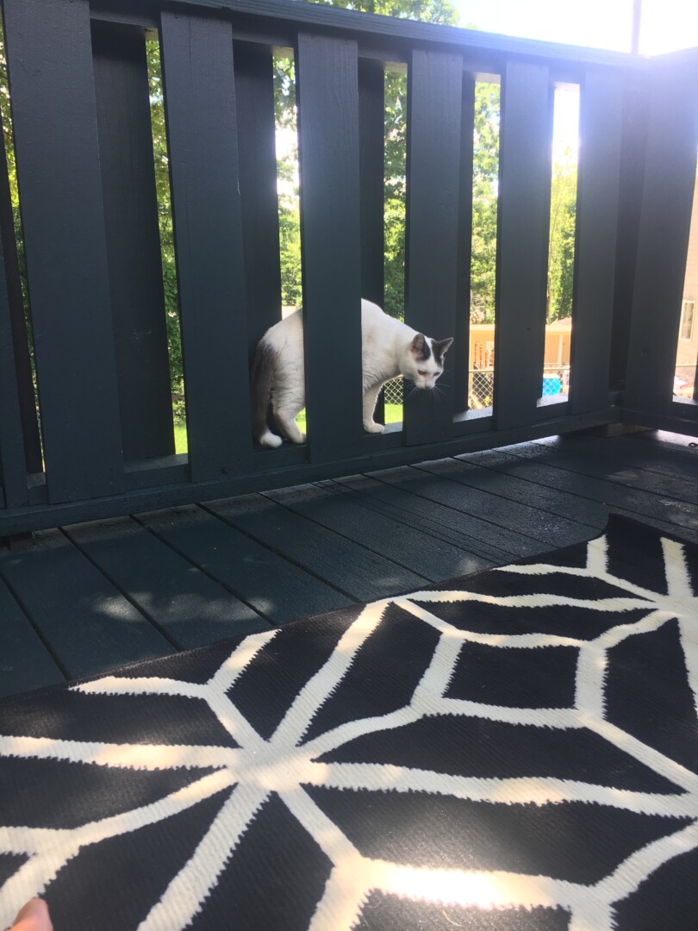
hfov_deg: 48.2
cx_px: 349
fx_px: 780
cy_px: 466
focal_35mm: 29
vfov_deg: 61.7
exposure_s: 1/120
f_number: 2.2
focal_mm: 4.15
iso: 25
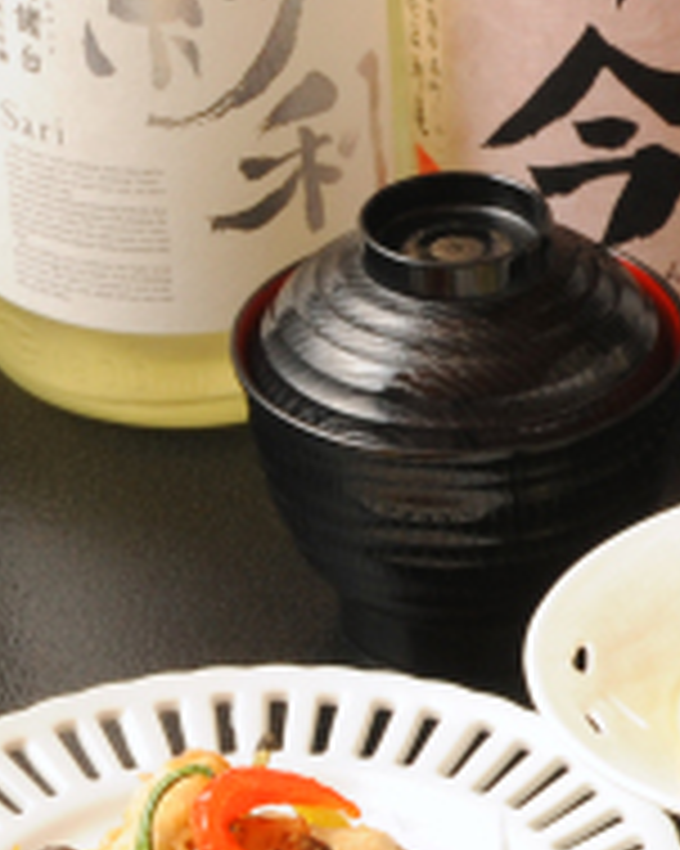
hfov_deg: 5.1
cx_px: 1270
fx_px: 7503
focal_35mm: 298
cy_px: 1061
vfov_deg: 6.4
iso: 640
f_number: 13
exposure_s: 1/200
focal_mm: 75
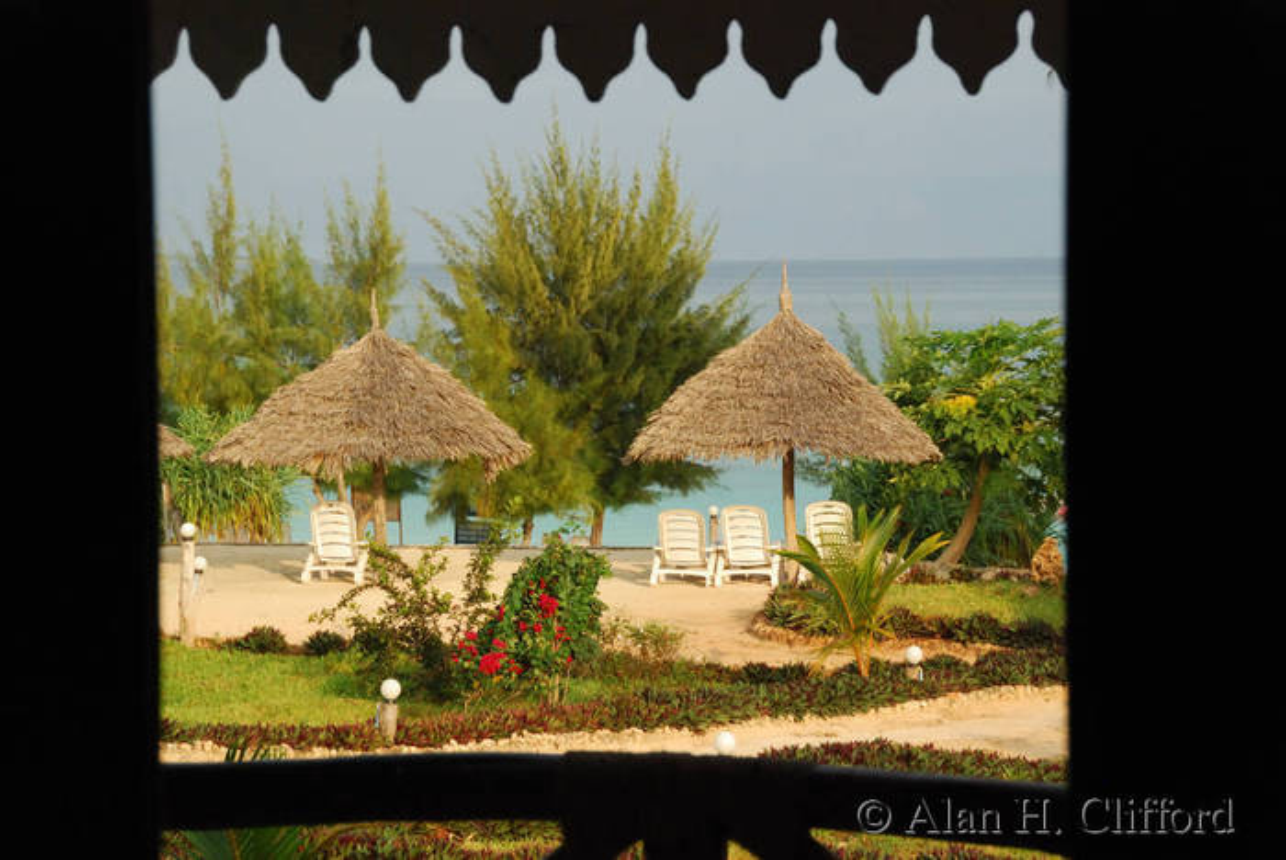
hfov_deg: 22.6
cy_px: 430
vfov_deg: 15.2
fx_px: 3218
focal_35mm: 90
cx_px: 643
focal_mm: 60
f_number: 8
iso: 800
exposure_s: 1/1000
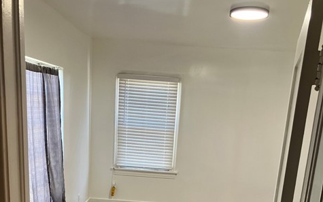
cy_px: 199
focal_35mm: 40
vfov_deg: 29.9
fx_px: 352
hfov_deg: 49.3
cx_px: 160
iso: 125
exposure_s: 1/60
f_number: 1.8
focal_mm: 3.99
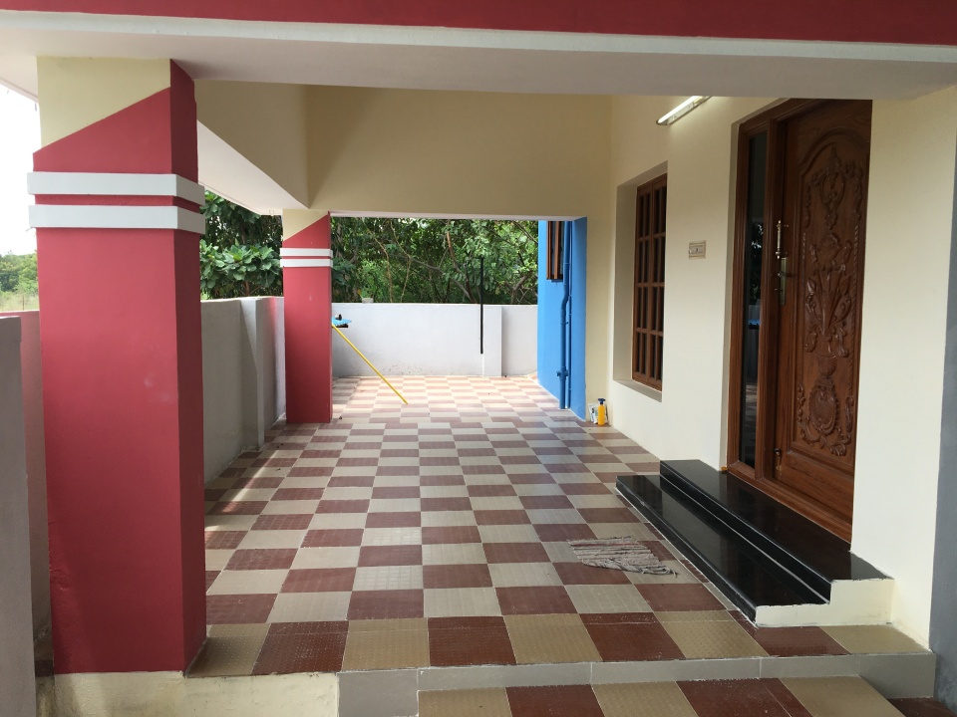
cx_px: 478
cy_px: 358
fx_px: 802
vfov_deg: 48.2
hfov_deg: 61.7
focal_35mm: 29
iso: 25
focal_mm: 4.15
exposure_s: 1/382
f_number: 2.2
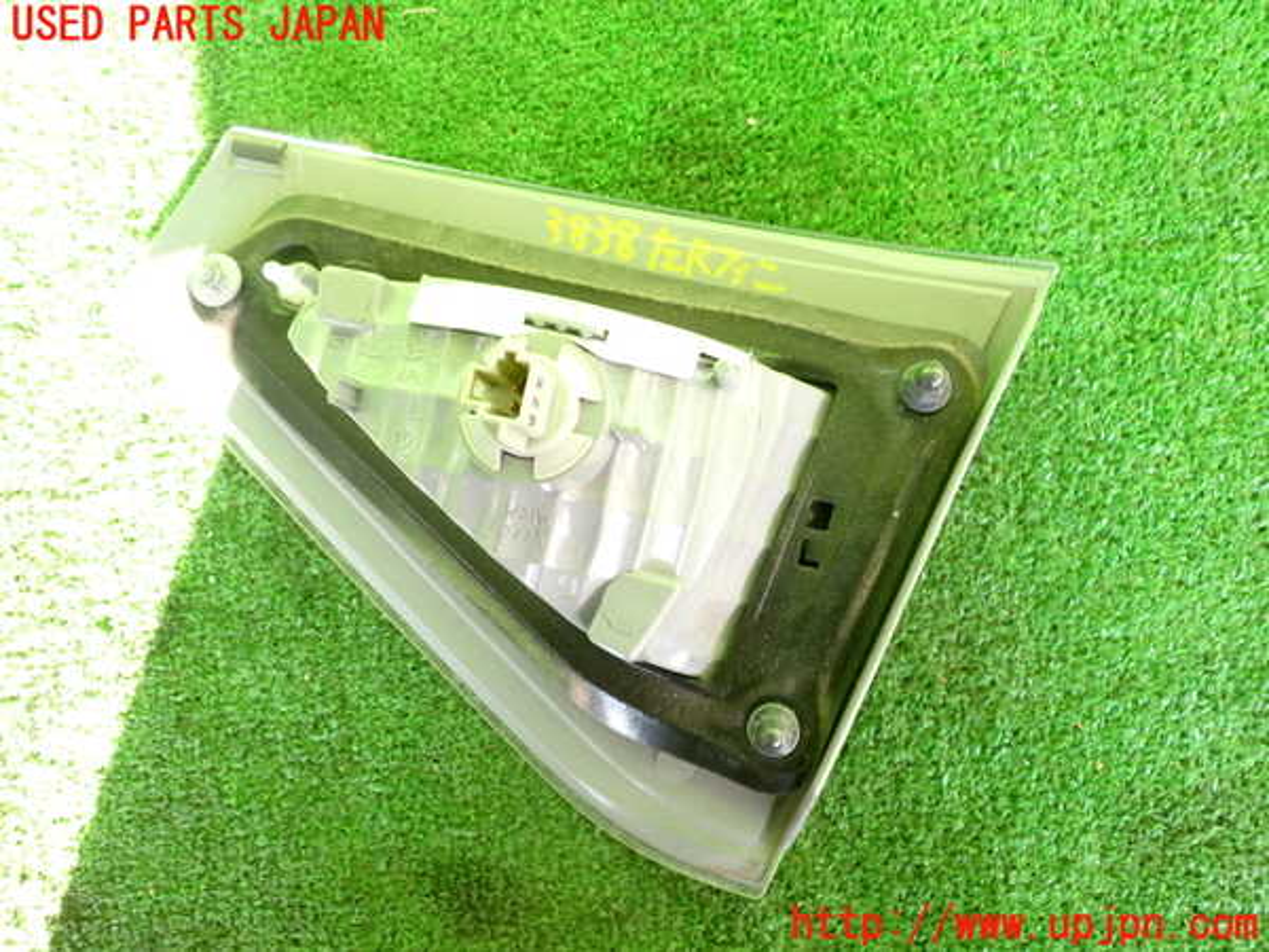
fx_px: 1100
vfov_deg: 46.8
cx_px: 634
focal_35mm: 30
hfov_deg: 60.0
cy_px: 476
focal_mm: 5.4
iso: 200
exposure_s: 1/60
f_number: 2.3
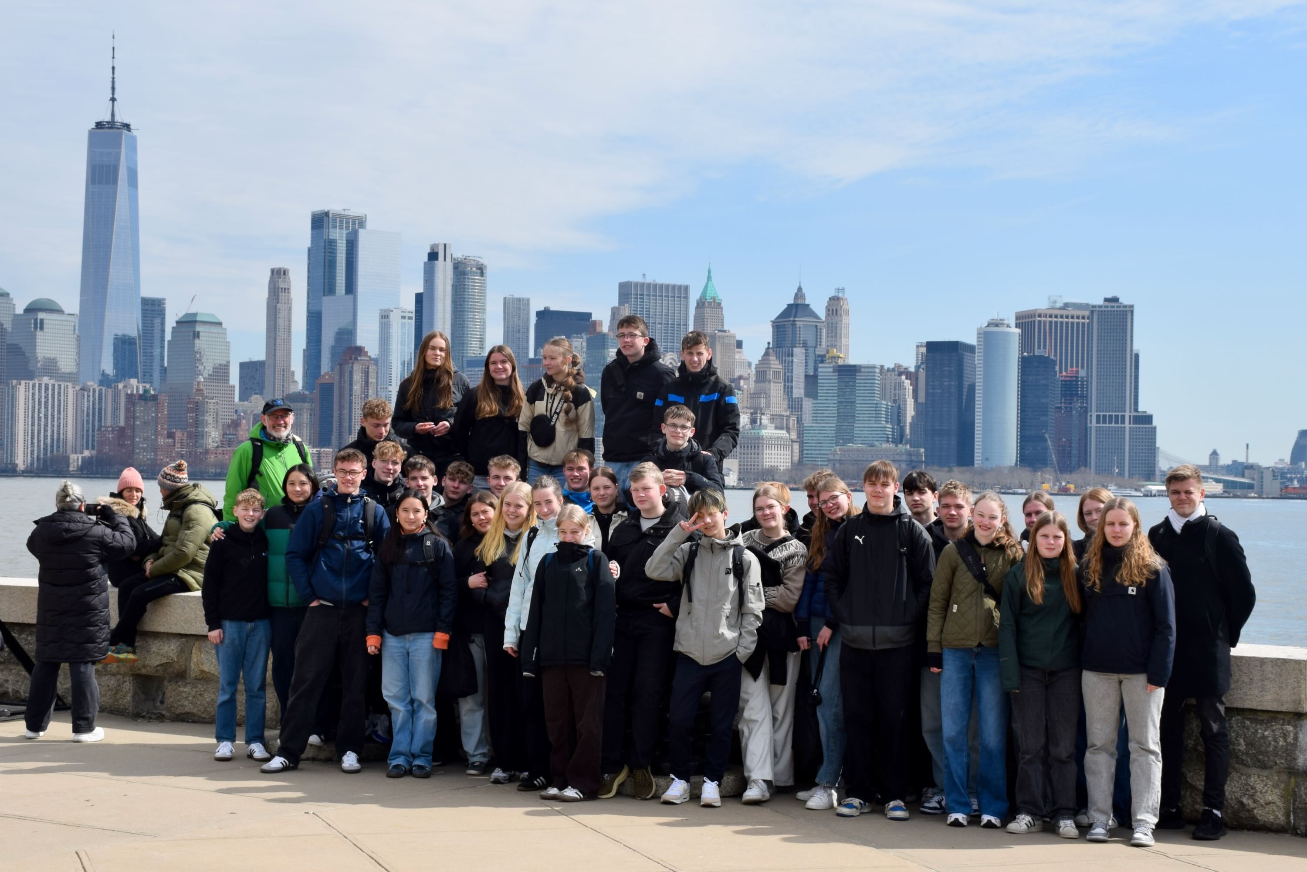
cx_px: 654
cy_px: 436
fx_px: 1634
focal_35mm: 45
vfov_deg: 29.9
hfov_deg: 43.6
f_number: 10
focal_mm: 30
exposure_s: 1/400
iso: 200
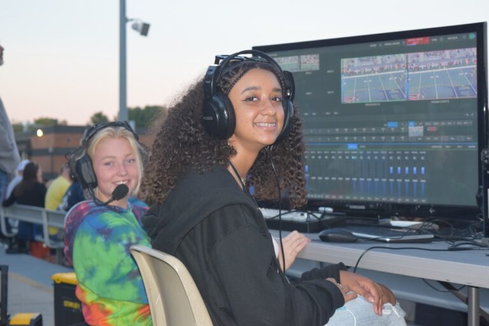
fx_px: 978
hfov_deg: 28.1
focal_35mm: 72
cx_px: 244
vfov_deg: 18.9
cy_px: 163
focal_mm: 48
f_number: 5.3
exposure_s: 1/80
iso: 800
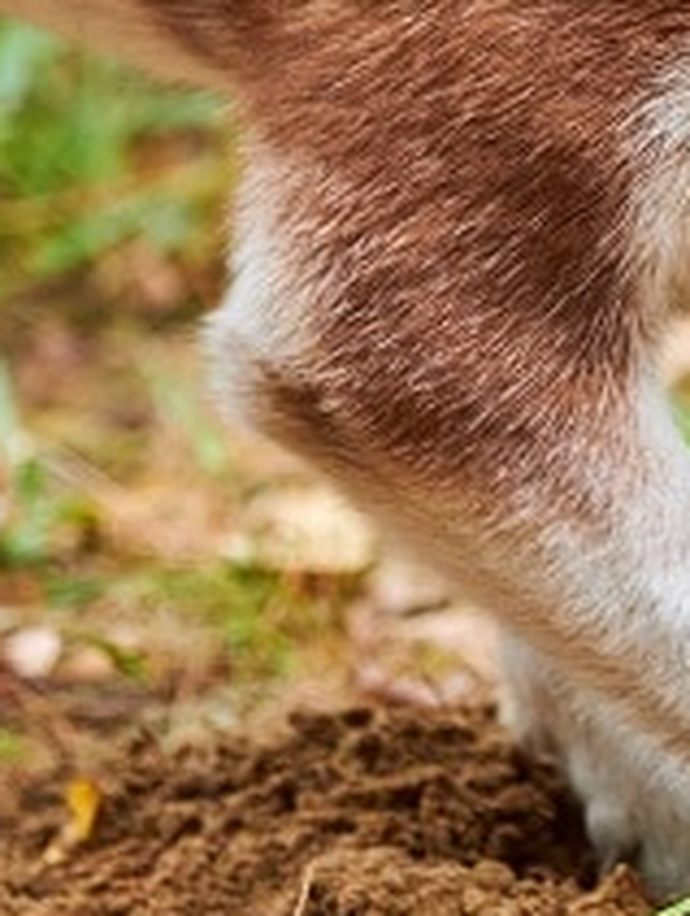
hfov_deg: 3.2
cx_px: 933
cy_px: 343
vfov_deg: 4.3
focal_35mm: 464
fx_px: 12295
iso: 800
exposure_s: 1/640
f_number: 3.2
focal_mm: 170
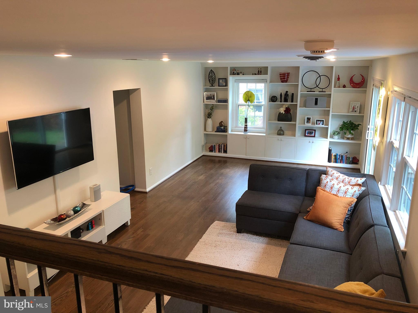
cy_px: 156
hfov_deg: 63.4
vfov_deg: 49.7
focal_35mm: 28
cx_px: 209
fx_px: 338
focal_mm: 3.99
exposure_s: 1/20
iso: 40
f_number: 1.8
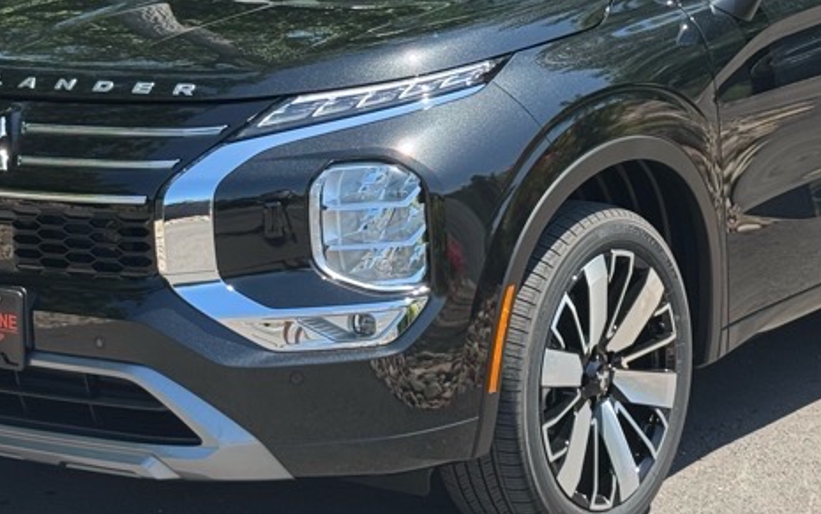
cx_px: 417
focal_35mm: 112
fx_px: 2507
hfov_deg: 18.6
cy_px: 81
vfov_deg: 11.6
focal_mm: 6.76
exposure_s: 1/1395
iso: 64
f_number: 1.78
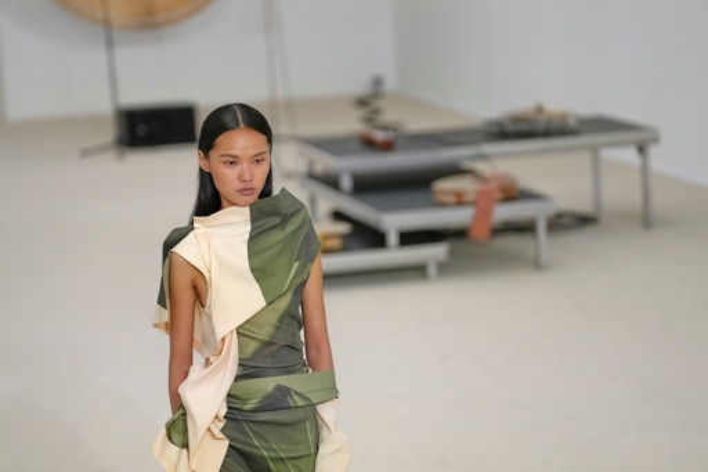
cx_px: 354
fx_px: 2575
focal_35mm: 131
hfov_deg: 15.7
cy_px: 236
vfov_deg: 10.5
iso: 500
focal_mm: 131
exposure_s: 1/800
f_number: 2.8
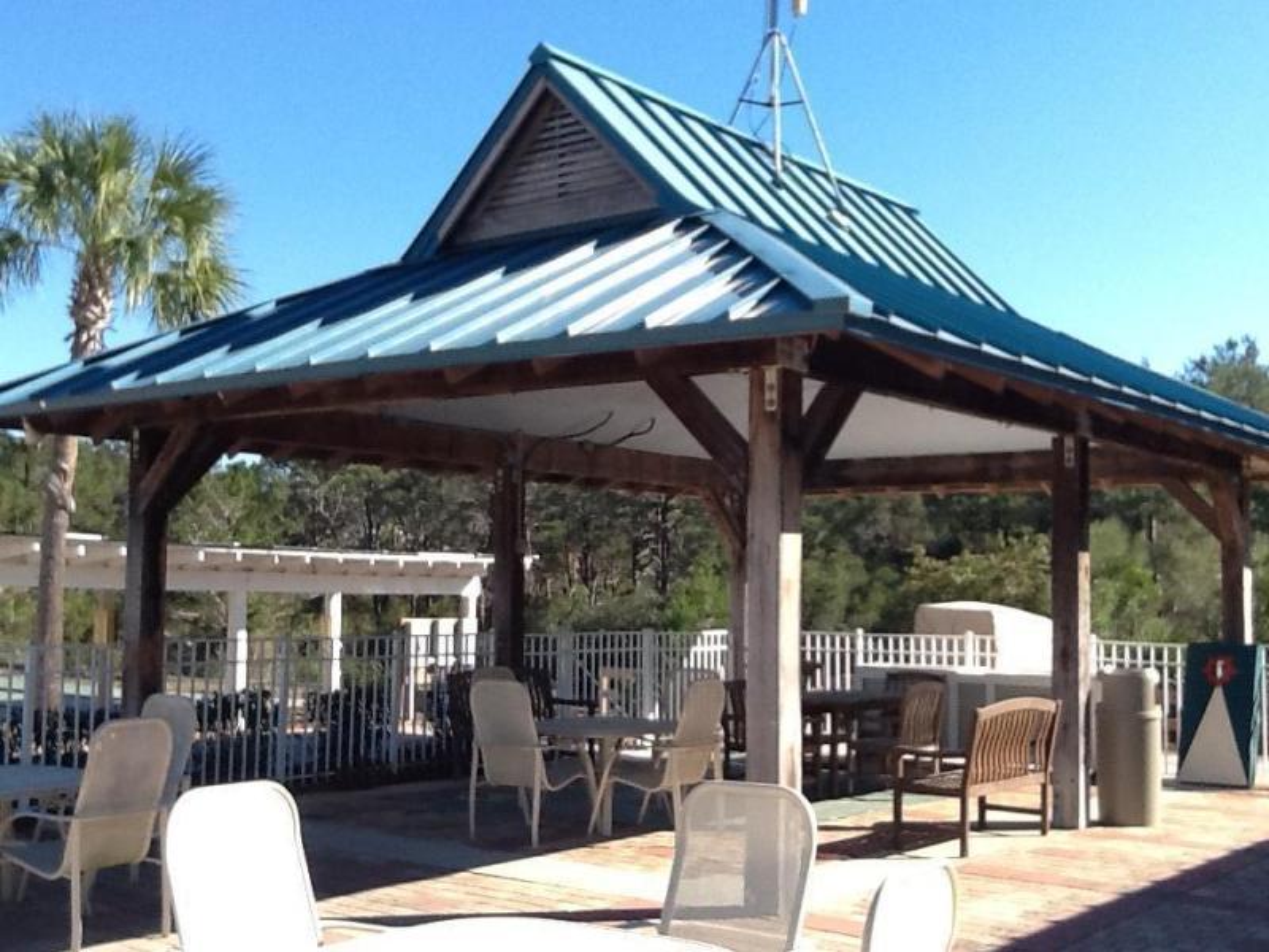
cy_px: 476
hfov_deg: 42.9
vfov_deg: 32.9
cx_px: 634
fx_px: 1613
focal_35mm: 44
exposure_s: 1/622
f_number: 2.4
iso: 40
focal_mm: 2.03
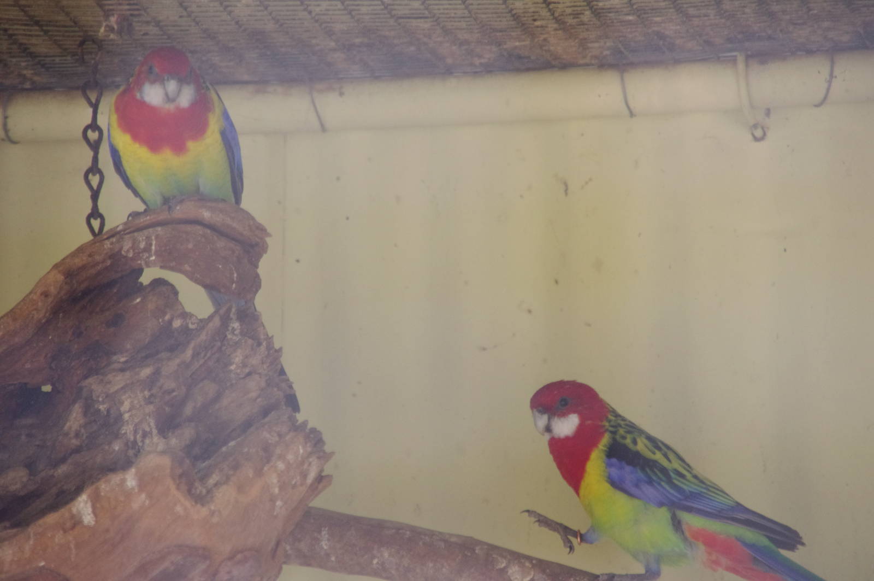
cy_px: 290
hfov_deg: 6.9
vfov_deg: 4.6
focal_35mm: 300
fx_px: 7275
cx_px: 437
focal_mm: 200
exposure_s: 1/125
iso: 1600
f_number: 6.7
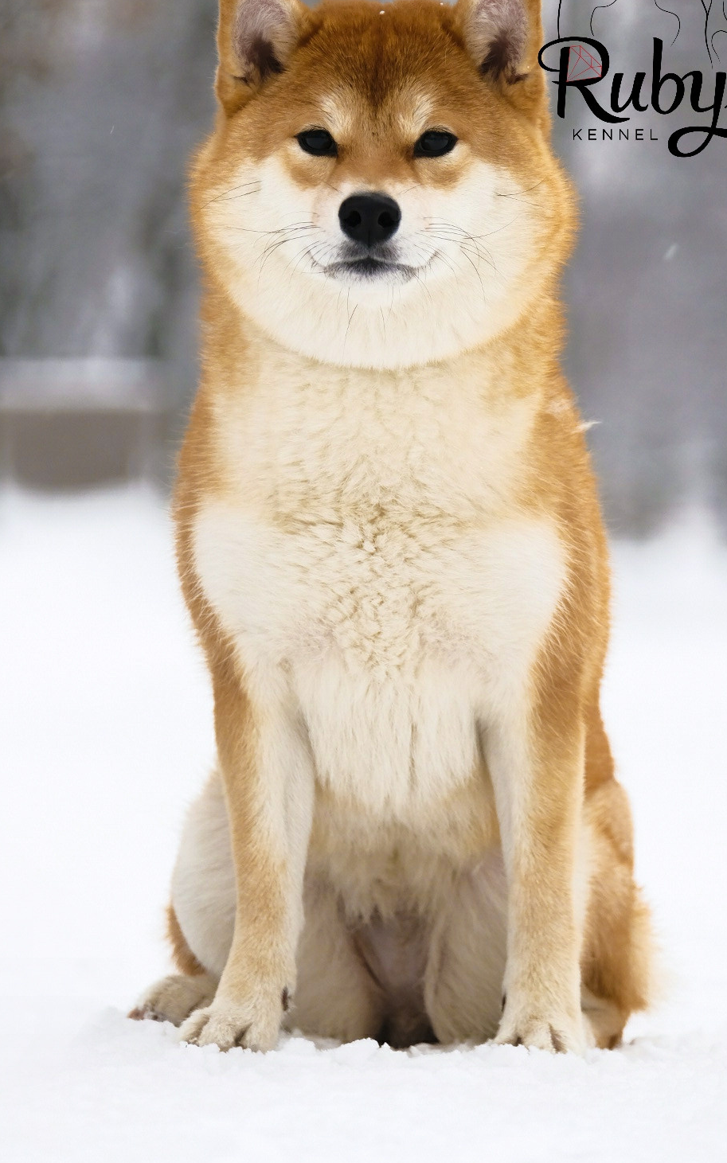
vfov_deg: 9.0
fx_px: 7387
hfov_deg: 5.6
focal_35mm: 233
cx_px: 428
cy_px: 499
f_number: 4.2
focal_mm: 115.9
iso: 800
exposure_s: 1/250
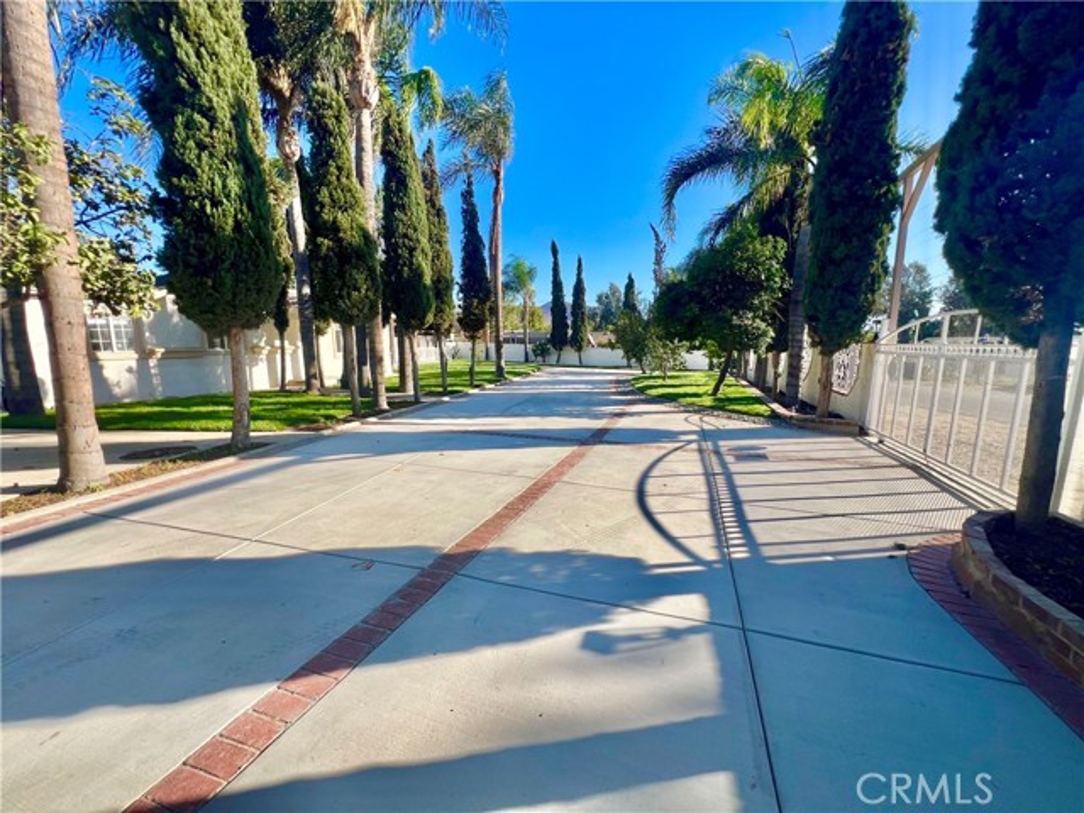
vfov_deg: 89.9
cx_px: 542
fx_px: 407
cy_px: 406
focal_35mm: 13
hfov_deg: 106.2
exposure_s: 1/1206
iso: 32
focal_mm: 1.57
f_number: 1.8
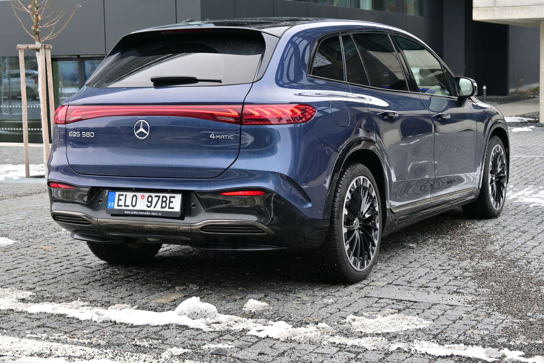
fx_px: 975
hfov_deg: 31.2
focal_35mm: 64
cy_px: 182
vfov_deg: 21.1
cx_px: 272
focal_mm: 43
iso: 160
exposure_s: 1/60
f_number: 6
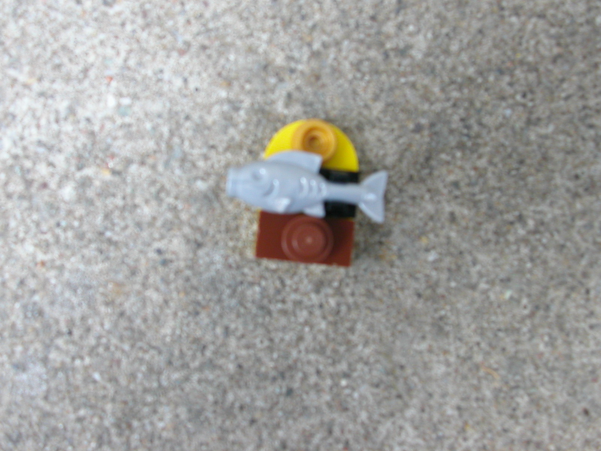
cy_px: 226
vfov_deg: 33.6
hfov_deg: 43.9
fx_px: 747
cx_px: 300
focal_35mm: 43
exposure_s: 1/135
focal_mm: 6.6
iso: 100
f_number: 2.9
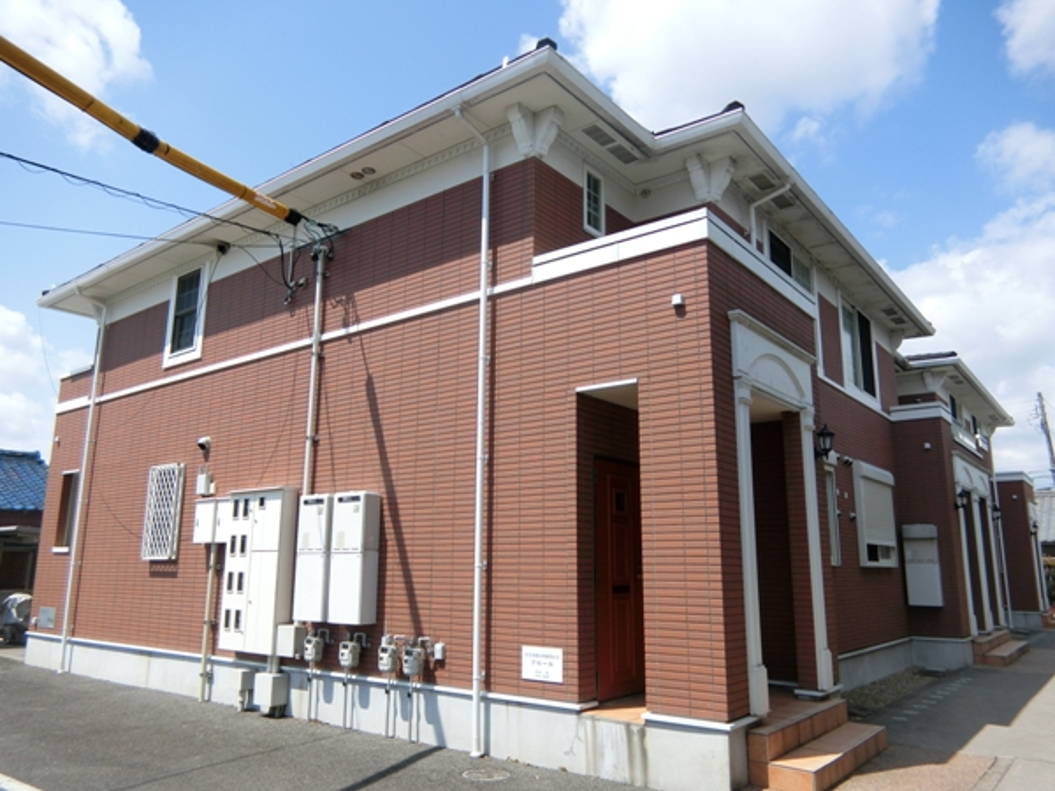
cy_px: 396
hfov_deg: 69.4
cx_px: 528
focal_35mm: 25
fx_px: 762
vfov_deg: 54.9
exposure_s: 1/800
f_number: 3.5
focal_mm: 4.5
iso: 80
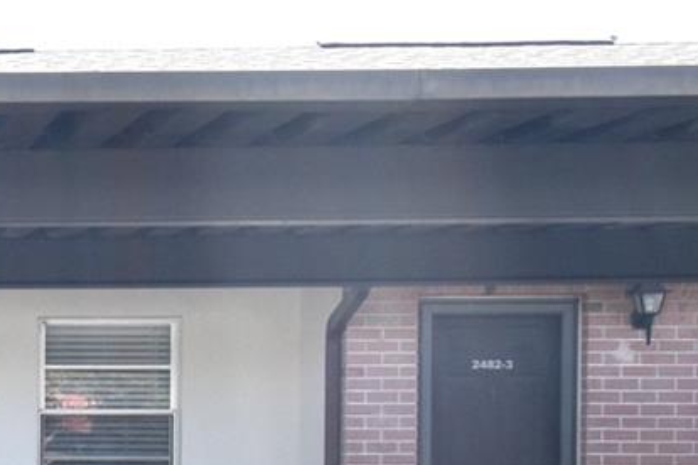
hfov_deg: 15.8
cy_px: 521
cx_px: -425
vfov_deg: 11.6
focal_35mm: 116
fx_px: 2249
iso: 250
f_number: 8
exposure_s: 1/250
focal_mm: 20
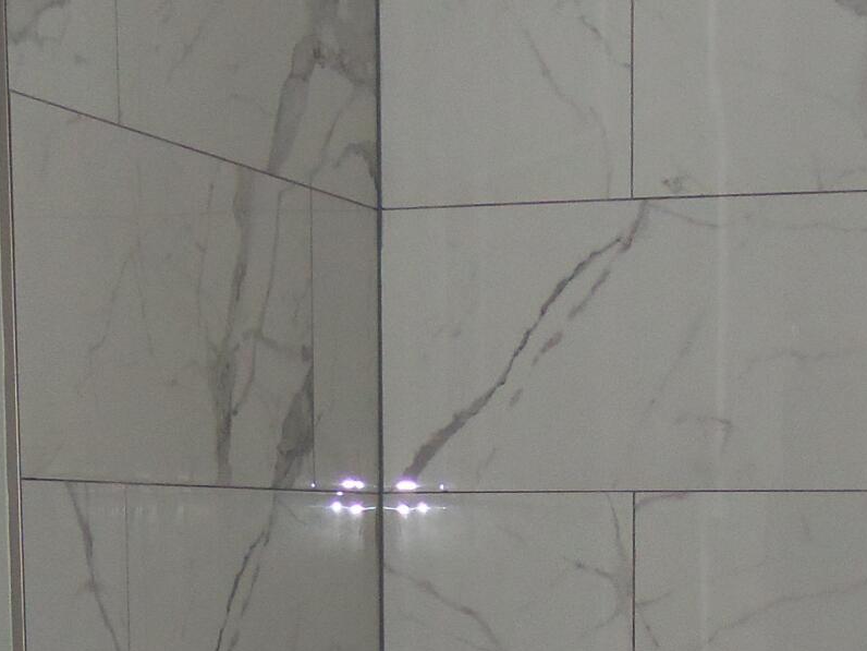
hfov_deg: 19.9
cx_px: 631
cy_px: 965
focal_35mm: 98
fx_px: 2455
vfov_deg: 14.2
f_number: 3.2
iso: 100
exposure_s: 1/40
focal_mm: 4.7
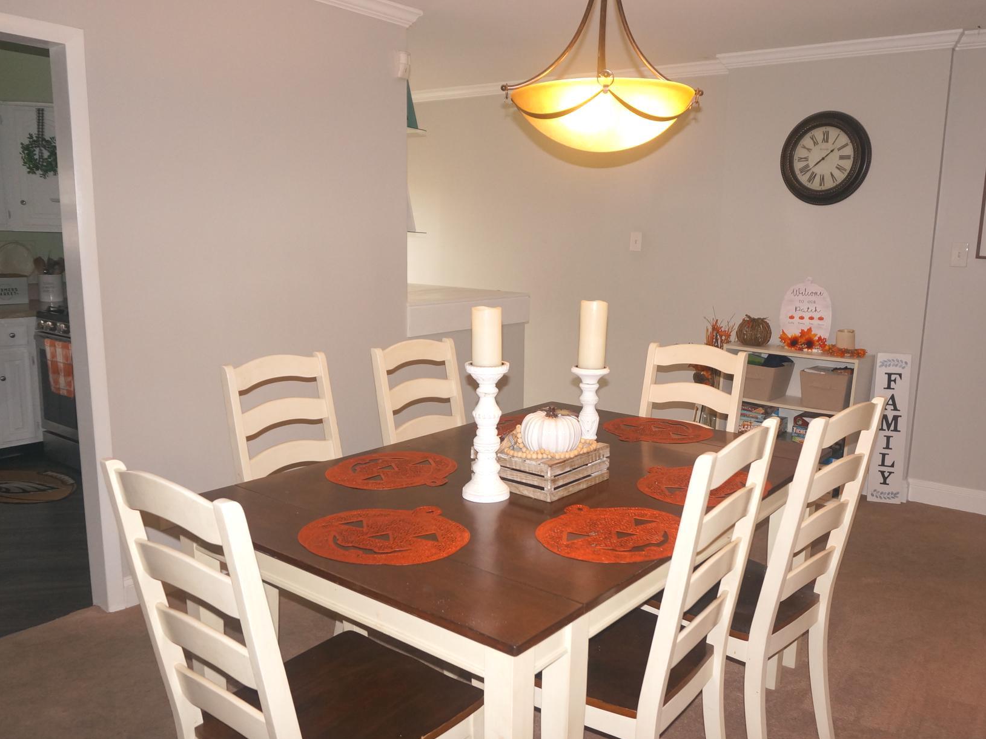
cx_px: 542
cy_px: 383
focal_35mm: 29
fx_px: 826
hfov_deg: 61.5
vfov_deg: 48.2
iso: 800
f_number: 4
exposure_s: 1/160
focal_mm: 16
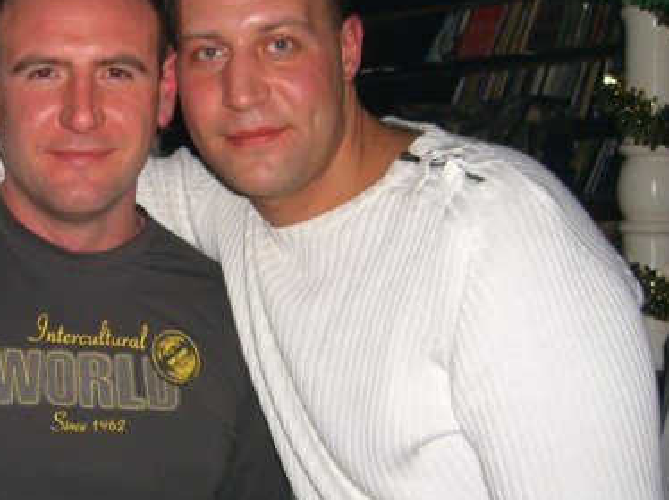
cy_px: 250
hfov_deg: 31.1
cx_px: 157
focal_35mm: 61
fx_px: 1178
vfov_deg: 24.0
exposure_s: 1/60
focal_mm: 7.9
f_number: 2.8
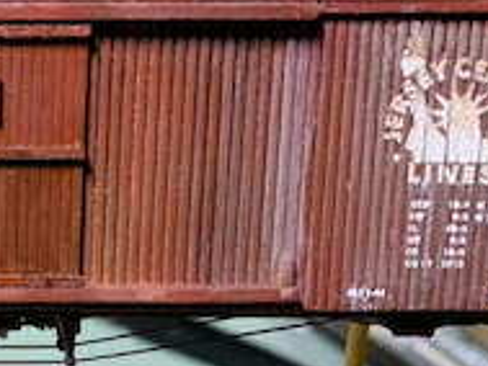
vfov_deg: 16.7
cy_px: 289
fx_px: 1241
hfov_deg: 20.4
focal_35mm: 88
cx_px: -137
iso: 80
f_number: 1.8
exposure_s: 1/60
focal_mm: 4.25
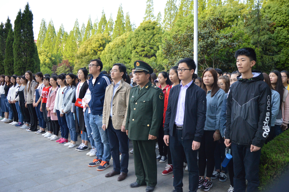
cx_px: 144
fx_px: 241
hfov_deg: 62.0
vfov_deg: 43.6
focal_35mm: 30
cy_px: 96
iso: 1000
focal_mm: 20
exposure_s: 1/500
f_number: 3.5
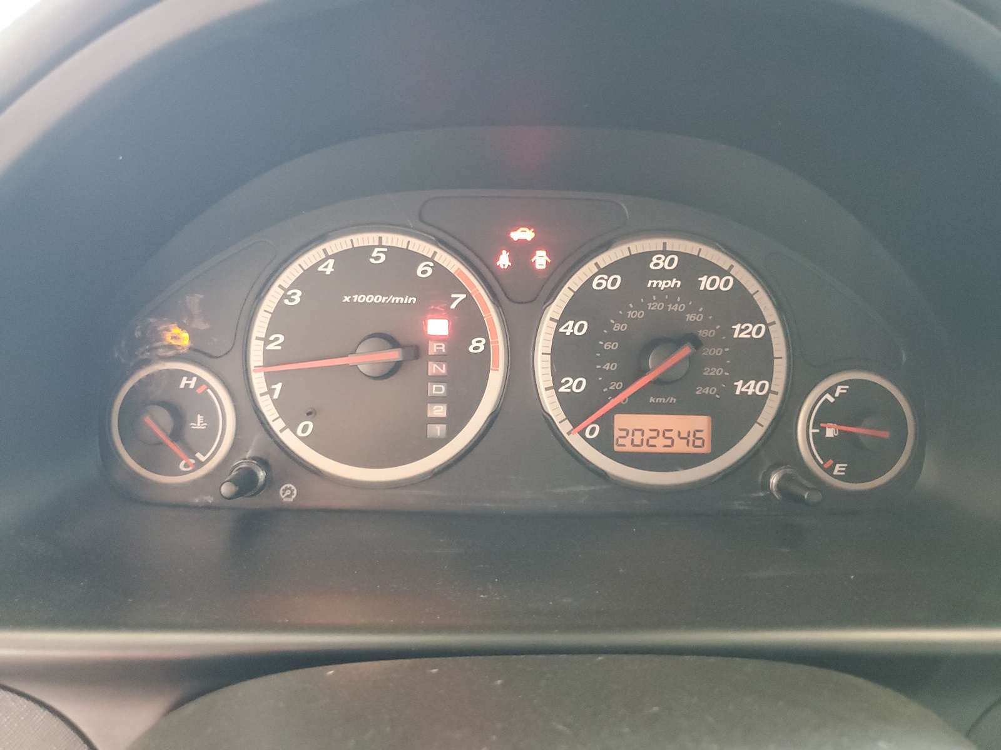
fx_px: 752
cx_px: 500
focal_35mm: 26
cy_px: 375
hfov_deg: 67.3
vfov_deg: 53.1
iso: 322
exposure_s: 1/24
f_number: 1.5
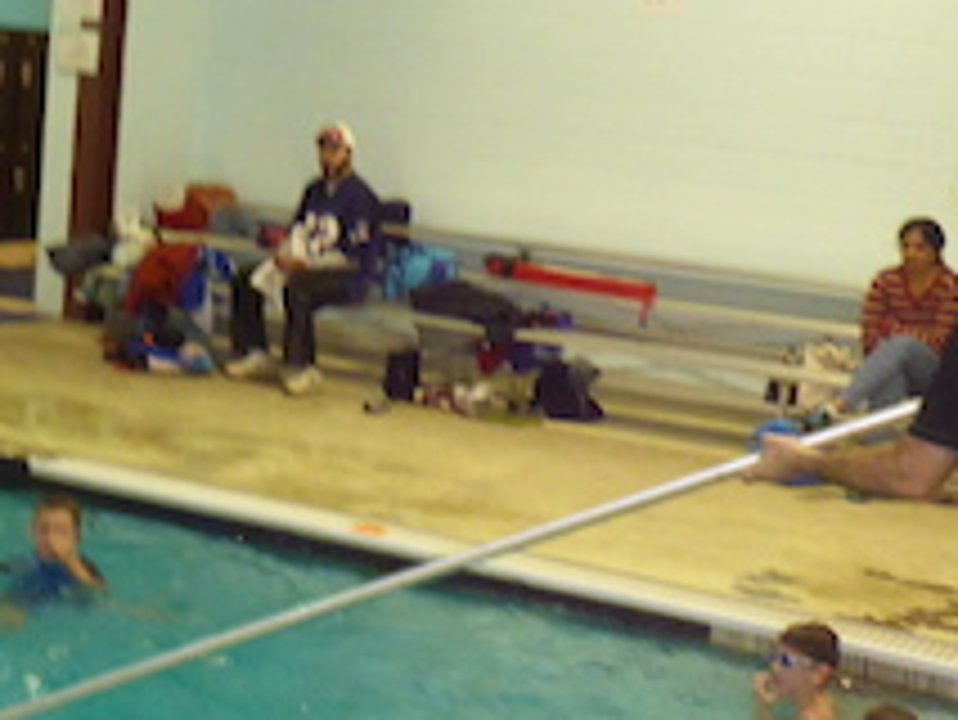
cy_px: 544
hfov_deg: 27.5
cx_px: 299
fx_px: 1938
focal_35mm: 70
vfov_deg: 20.9
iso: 640
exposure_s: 1/60
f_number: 3.3
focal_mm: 4.9
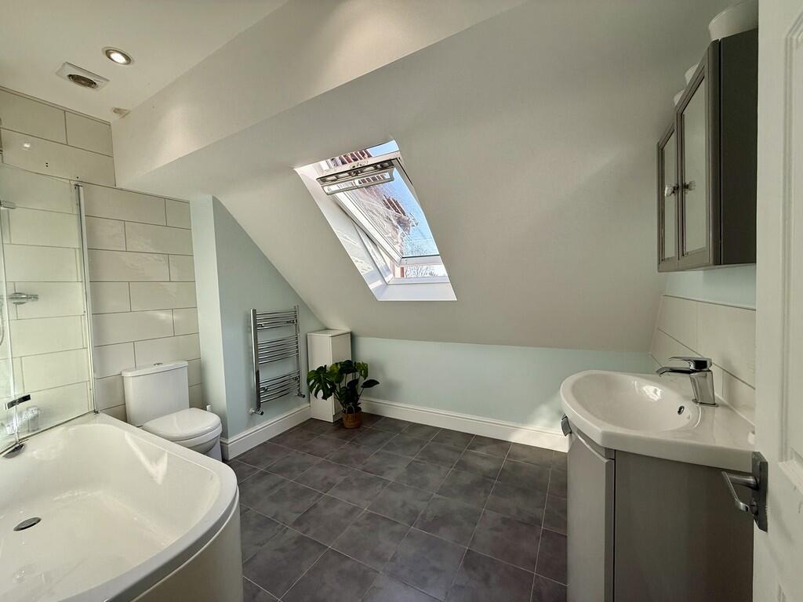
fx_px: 325
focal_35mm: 14
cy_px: 301
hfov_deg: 102.1
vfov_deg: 85.7
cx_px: 402
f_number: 2.2
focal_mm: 2.22
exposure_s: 1/280
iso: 64
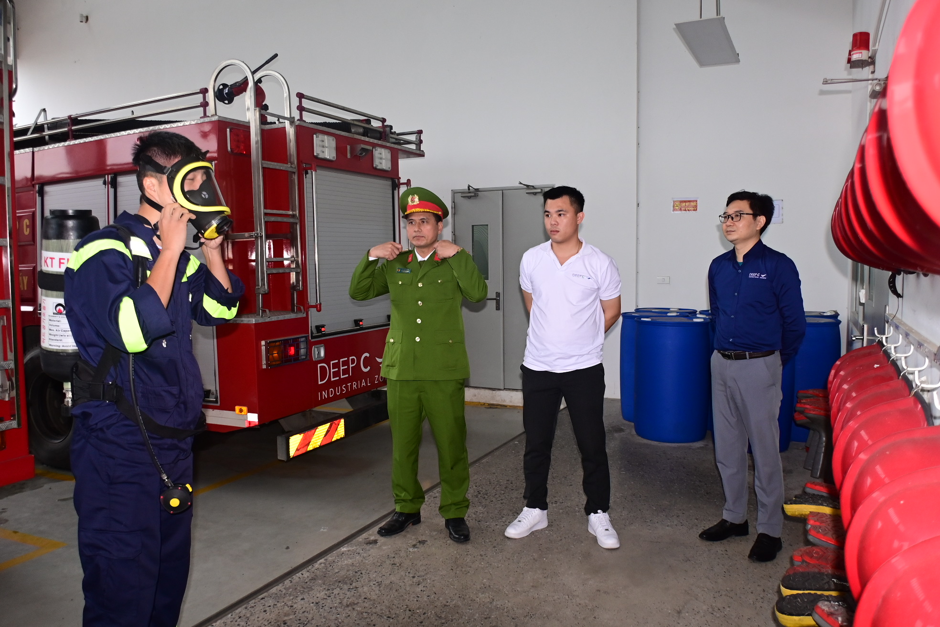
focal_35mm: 27
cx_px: 470
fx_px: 705
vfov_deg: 47.9
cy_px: 314
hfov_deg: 67.4
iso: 800
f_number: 3.5
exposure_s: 1/200
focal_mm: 18
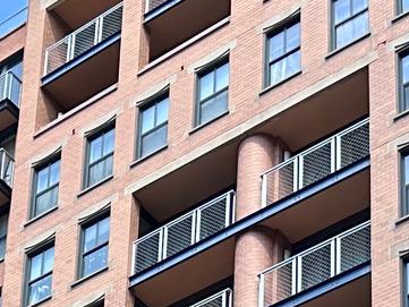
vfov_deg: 9.7
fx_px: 1607
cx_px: 73
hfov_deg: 14.4
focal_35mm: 136
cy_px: 726
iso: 80
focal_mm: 6.86
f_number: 1.78
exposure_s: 1/1453
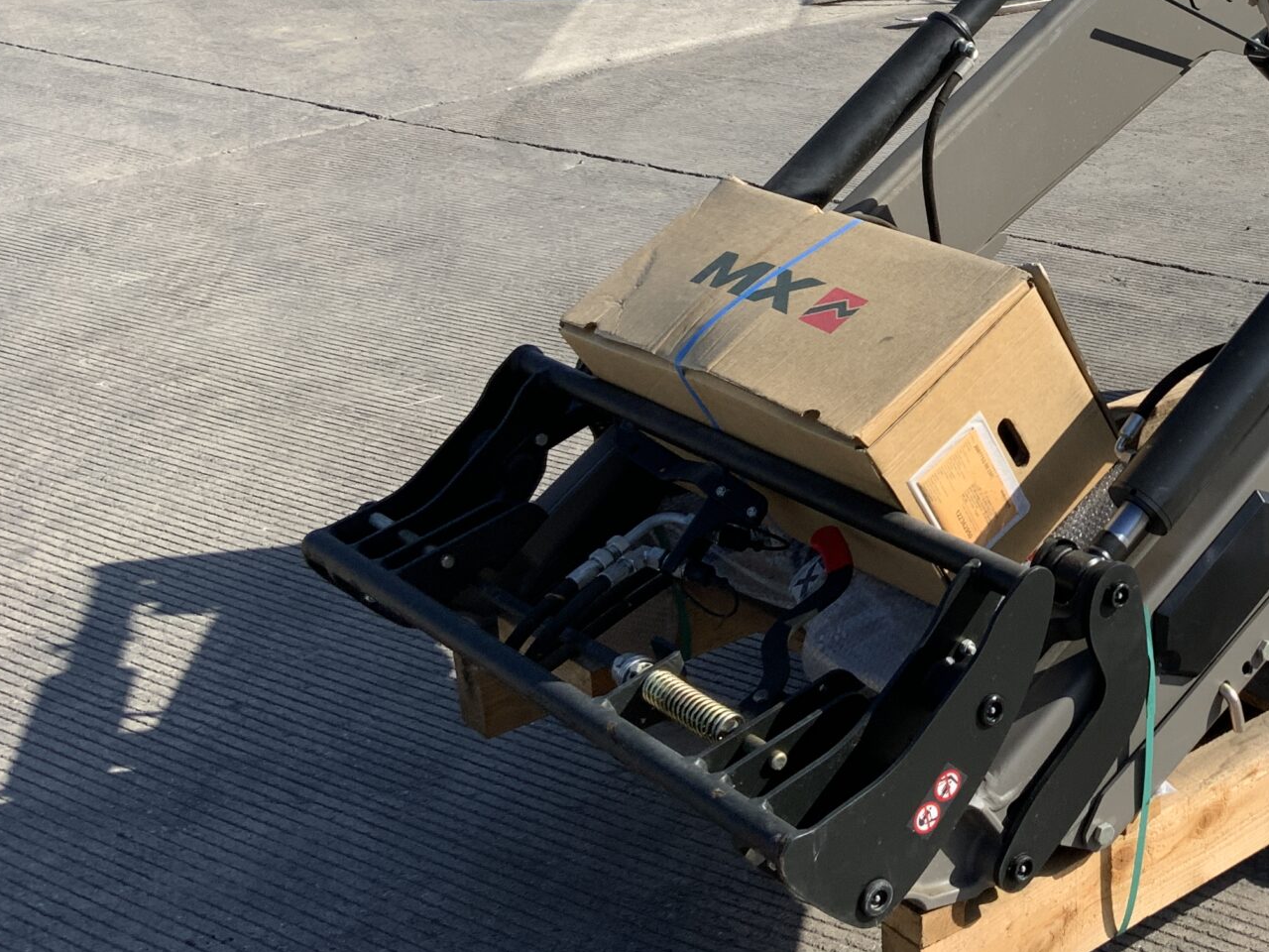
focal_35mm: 58
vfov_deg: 25.1
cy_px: 346
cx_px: 1257
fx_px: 2126
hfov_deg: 30.9
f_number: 1.8
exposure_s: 1/1577
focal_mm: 3
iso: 16
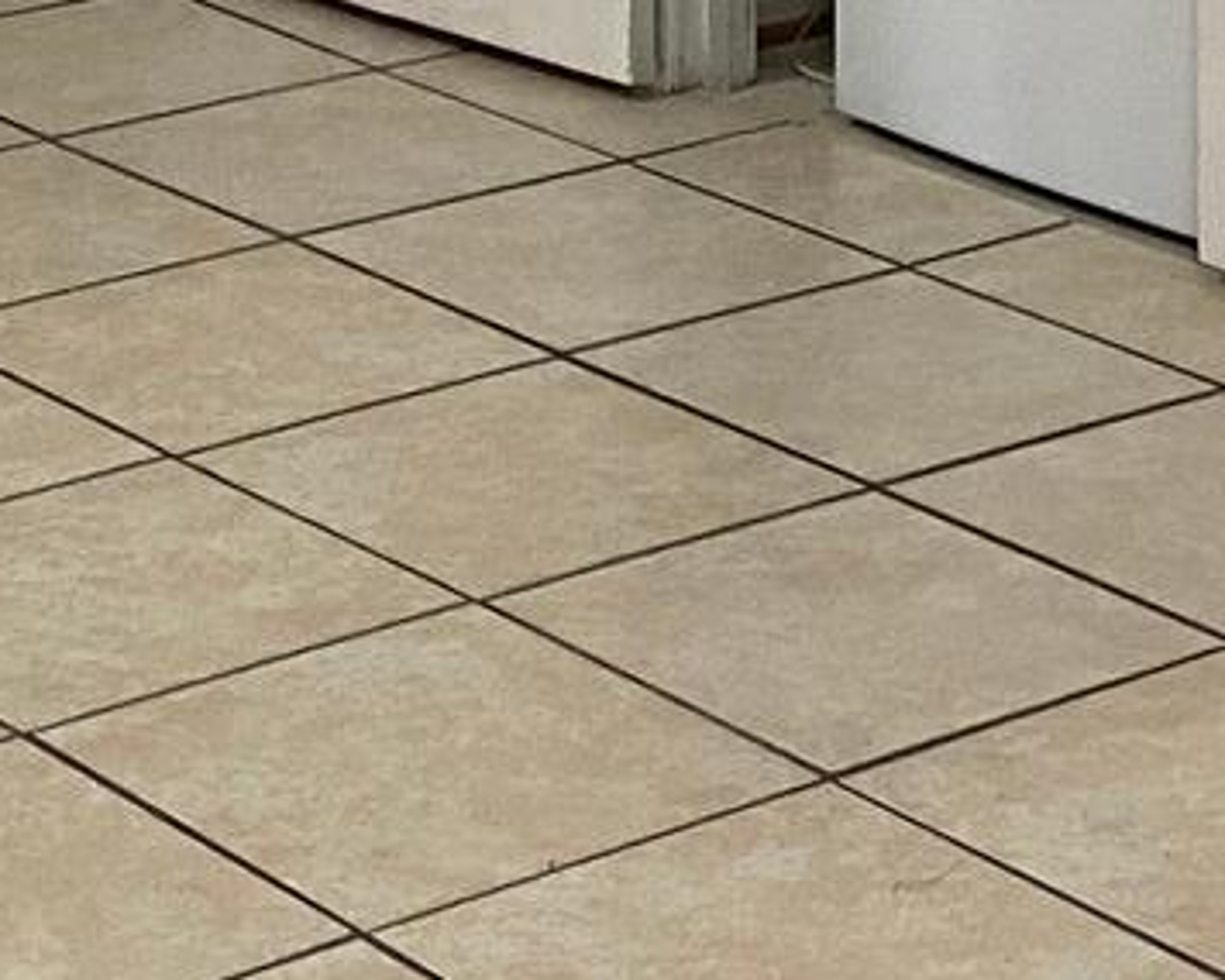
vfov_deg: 9.8
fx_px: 5295
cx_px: 537
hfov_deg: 13.2
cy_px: -990
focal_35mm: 146
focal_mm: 4.25
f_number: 1.8
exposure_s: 1/60
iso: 125
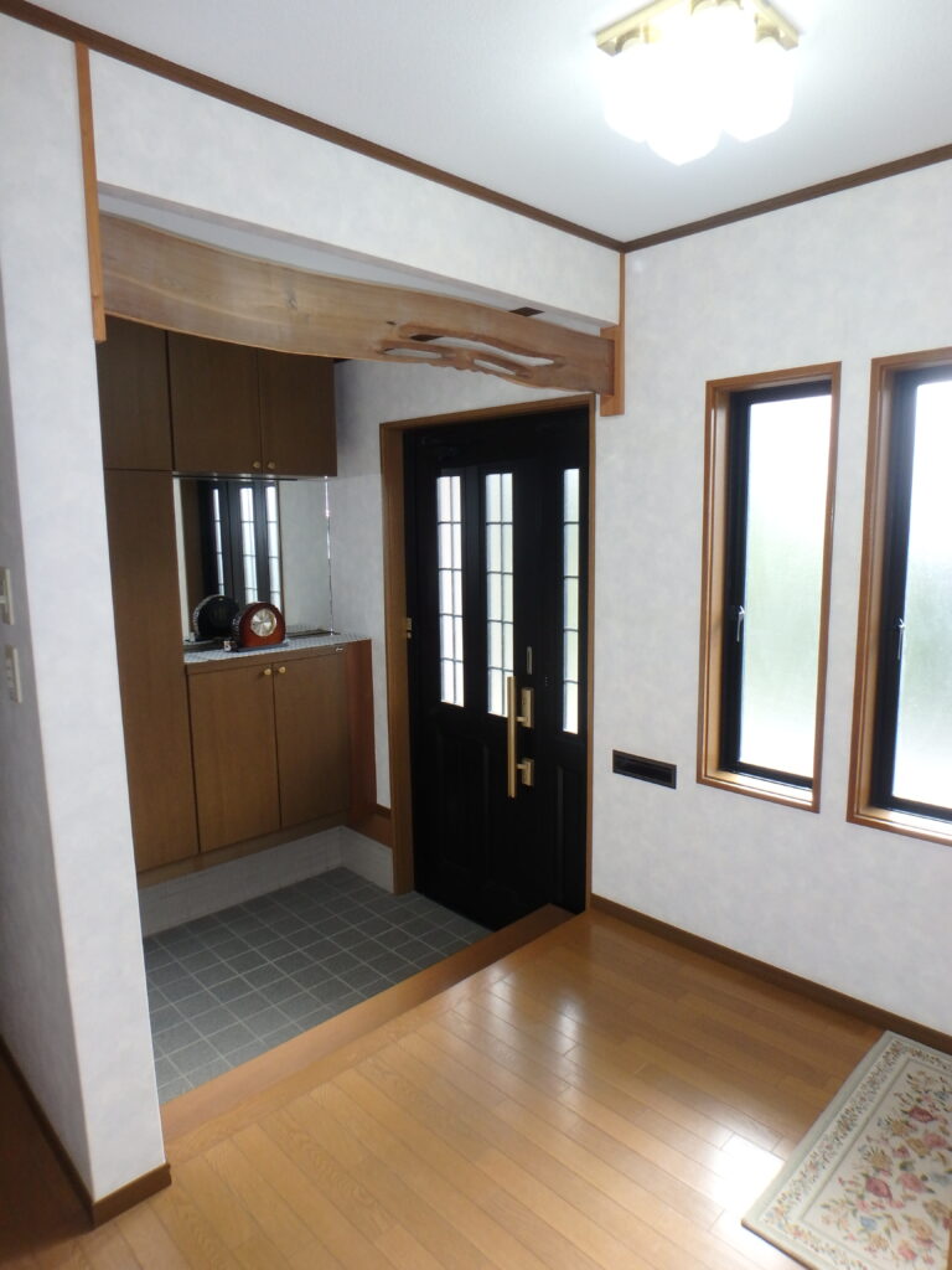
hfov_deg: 63.4
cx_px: 476
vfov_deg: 79.0
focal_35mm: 21
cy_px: 635
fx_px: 770
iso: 200
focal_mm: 3.7
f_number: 3.5
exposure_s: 1/40
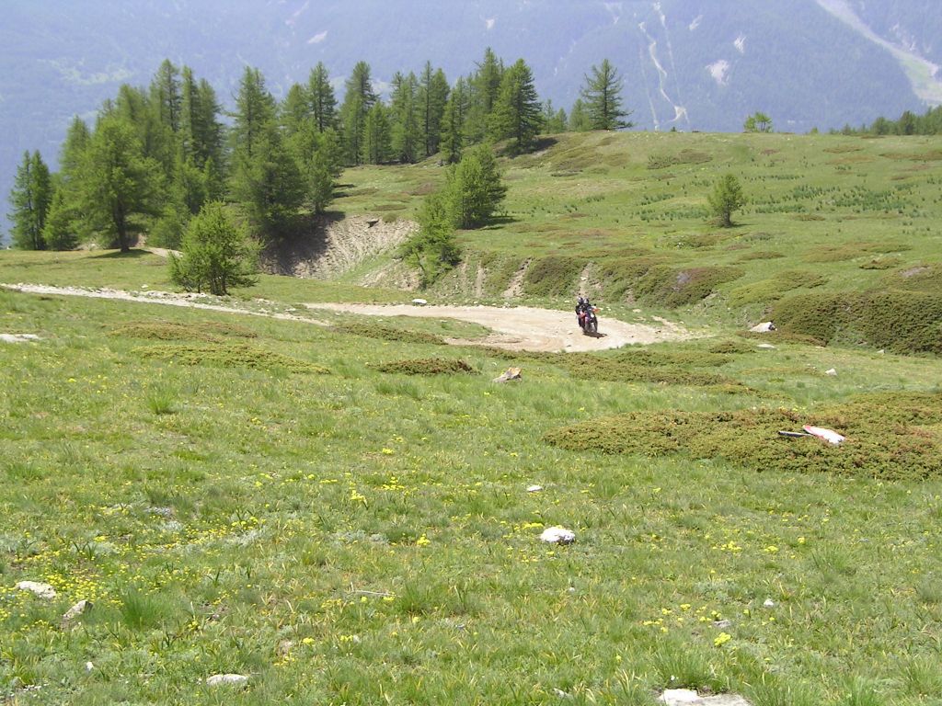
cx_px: 471
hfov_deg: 35.5
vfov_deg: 27.0
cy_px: 353
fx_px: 1469
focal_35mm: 54
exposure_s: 1/144
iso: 50
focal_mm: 8.5
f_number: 6
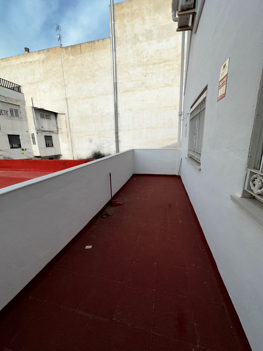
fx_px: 142
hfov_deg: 85.7
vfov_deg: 102.1
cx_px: 132
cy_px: 176
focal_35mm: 14
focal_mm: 2.22
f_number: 2.2
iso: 50
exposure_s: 1/2959
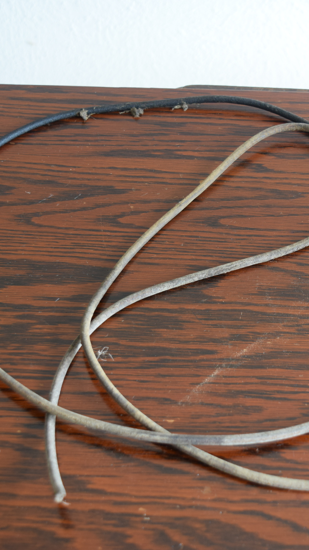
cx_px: 239
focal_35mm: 60
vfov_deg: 35.0
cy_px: 272
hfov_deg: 19.9
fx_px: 871
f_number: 4.5
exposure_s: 1/80
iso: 400
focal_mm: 25
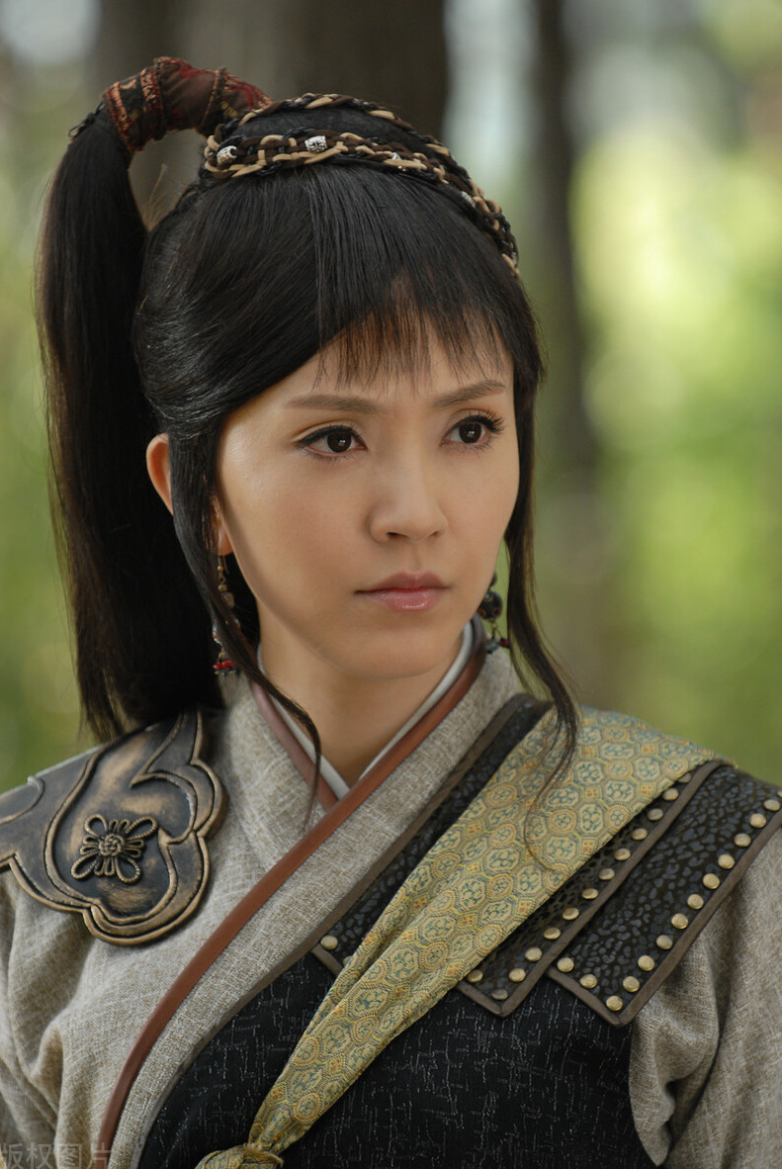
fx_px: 8904
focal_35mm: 274
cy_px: 587
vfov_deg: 7.5
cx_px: 388
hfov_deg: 5.0
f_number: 3.5
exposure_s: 1/100
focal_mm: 180
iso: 280
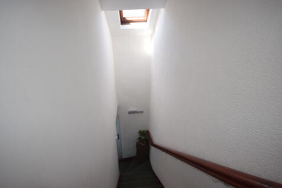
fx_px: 135
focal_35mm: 17
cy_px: 94
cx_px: 141
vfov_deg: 69.6
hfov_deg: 92.5
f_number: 5.6
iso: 560
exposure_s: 1/125
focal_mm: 11.5
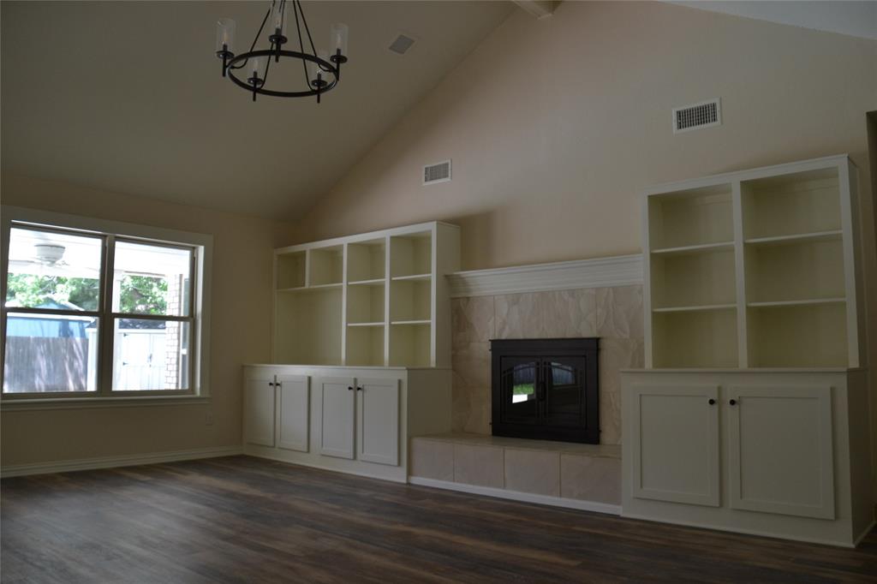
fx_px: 658
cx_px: 438
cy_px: 292
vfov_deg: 47.9
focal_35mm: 27
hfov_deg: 67.4
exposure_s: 1/100
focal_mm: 18
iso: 400
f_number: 5
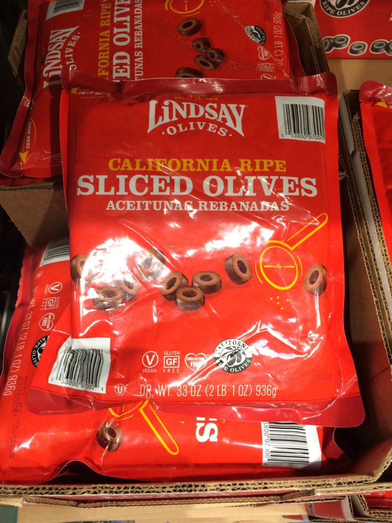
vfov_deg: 61.7
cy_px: 262
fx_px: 438
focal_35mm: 29
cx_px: 196
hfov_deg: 48.2
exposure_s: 1/30
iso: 100
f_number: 2.2
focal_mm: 4.15
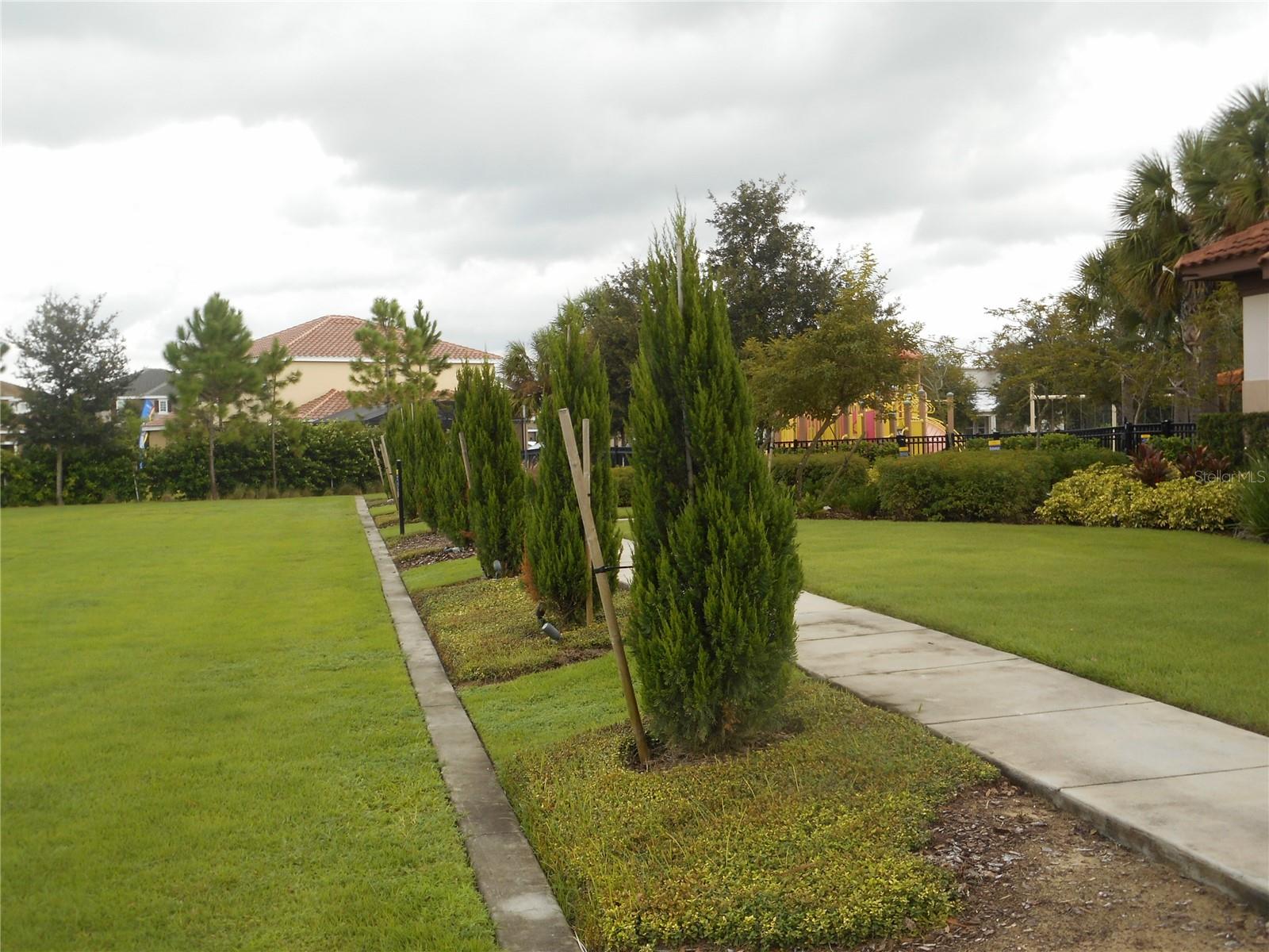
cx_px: 634
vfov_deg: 36.8
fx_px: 1430
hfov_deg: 47.9
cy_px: 476
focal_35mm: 39
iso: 80
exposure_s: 1/200
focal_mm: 6.9
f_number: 4.5
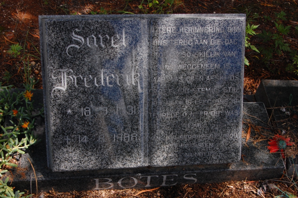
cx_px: 149
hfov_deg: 35.1
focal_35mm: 57
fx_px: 471
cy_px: 99
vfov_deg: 23.7
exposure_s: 1/80
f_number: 18
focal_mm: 38
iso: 400
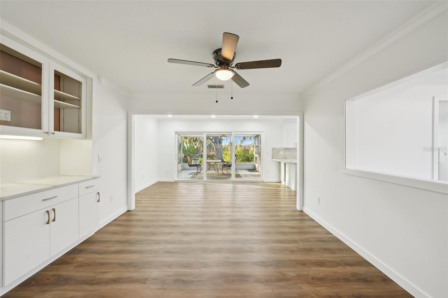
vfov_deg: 81.2
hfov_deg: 104.3
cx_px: 224
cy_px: 149
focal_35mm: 14
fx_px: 174
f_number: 8
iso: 500
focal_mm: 14
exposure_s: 1/20
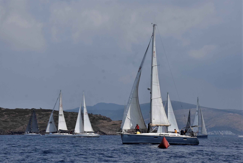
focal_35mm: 105
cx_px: 122
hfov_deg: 19.4
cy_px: 82
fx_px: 709
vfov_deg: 13.1
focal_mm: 70
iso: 400
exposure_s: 1/3200
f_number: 11
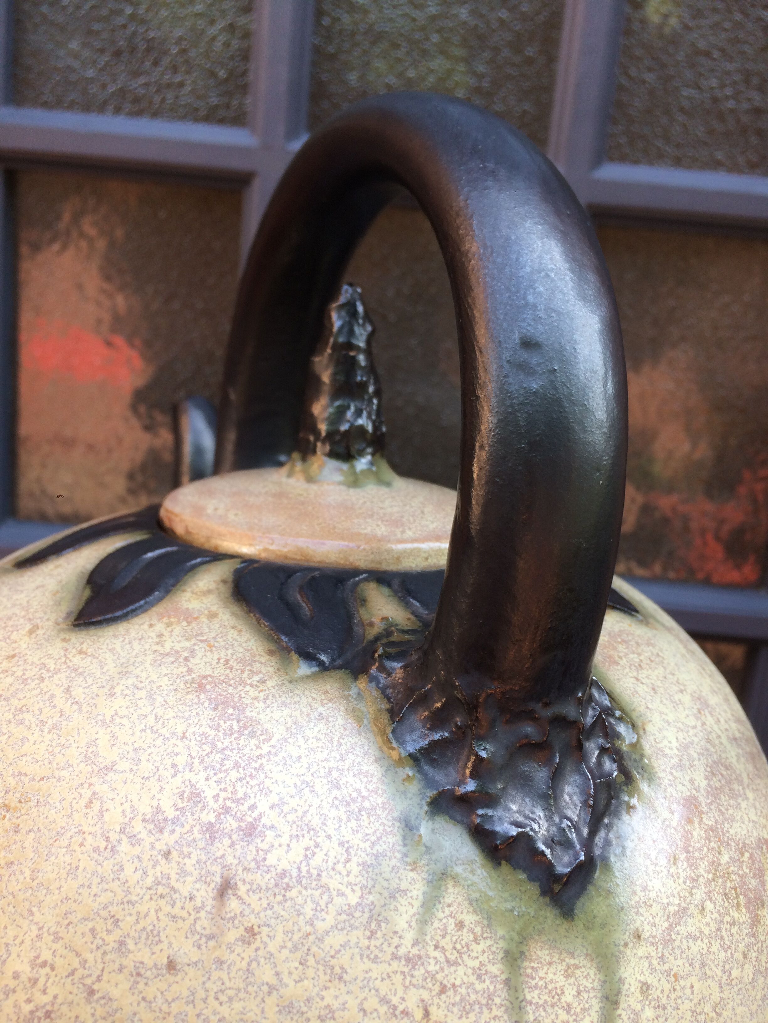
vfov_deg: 61.7
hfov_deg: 48.2
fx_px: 858
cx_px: 384
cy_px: 512
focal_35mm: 29
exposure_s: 1/146
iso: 32
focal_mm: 4.15
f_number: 2.2
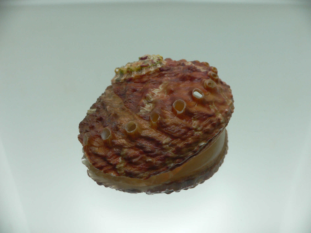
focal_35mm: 35
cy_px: 116
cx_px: 156
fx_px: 314
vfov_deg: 40.7
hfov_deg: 52.6
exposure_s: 1/80
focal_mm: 4.6
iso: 80
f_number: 2.8
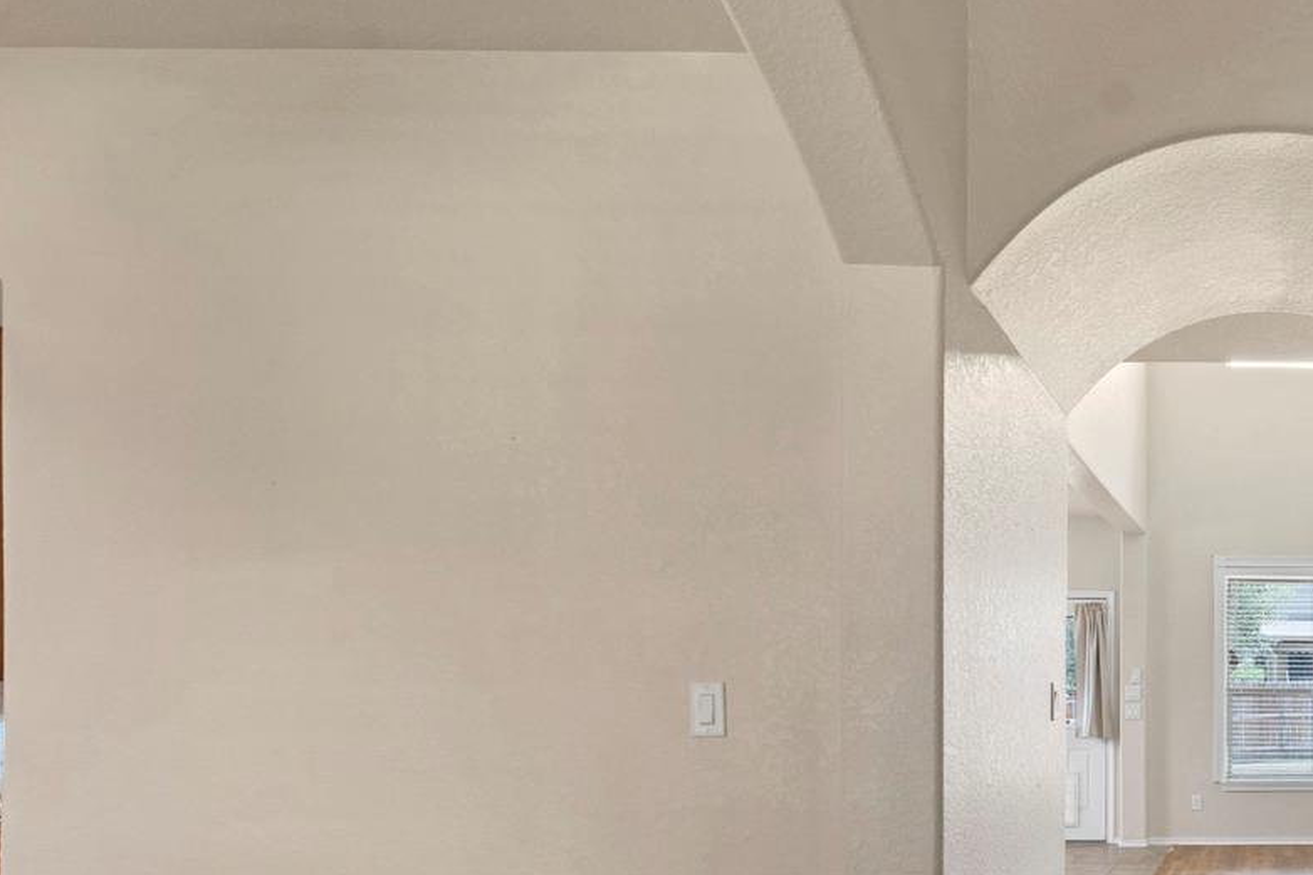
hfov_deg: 52.4
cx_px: 1276
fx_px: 1057
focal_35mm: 29
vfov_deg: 43.1
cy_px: 685
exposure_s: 1/5
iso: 100
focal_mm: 14
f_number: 7.1
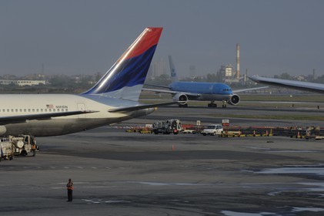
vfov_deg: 5.4
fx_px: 2293
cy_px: 108
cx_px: 162
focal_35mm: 255
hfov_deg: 8.1
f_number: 5.6
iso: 100
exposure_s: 1/250
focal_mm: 170
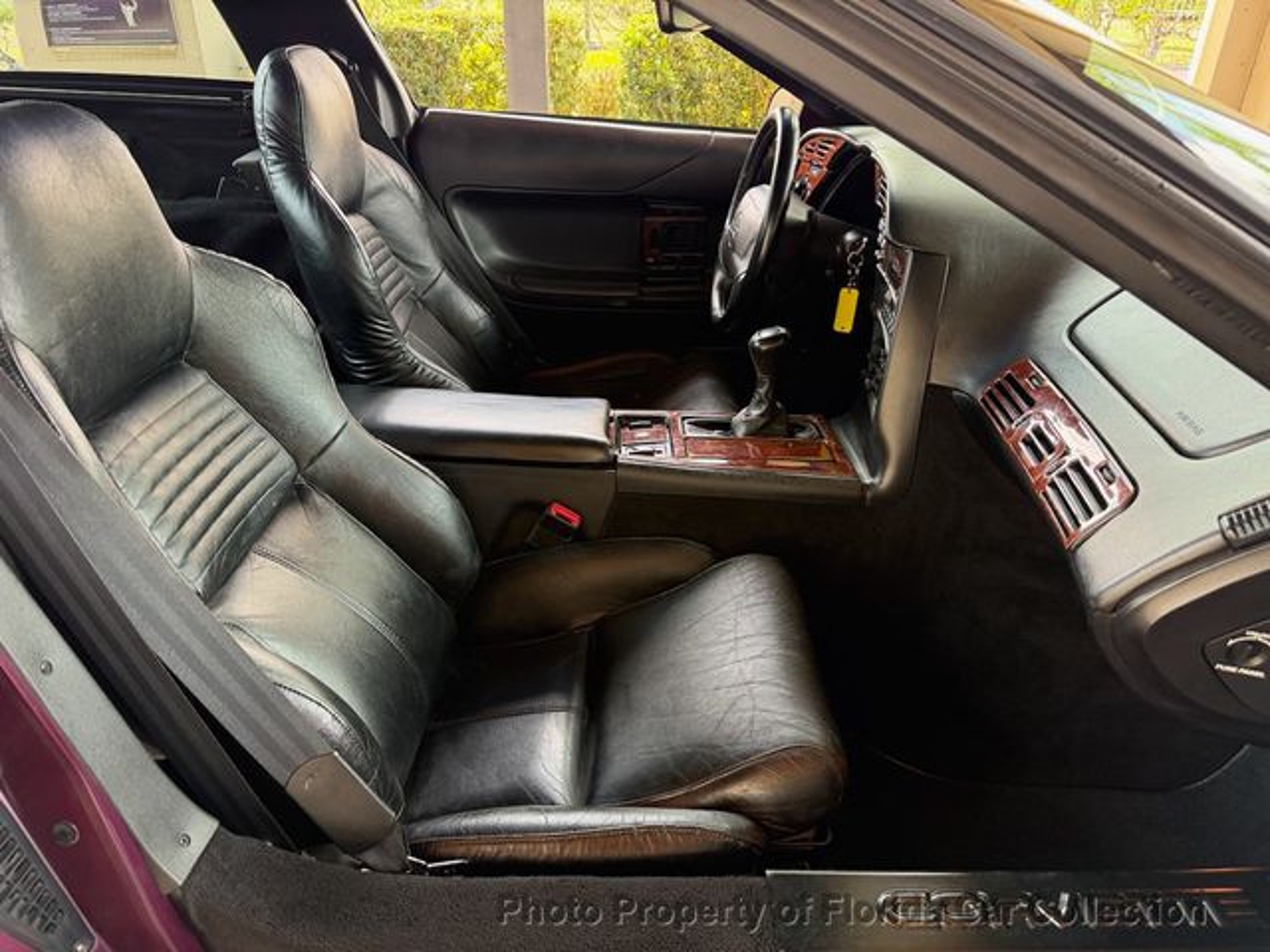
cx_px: 635
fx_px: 881
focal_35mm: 24
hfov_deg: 71.6
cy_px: 476
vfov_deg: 56.8
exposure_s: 1/121
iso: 200
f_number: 1.78
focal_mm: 6.76
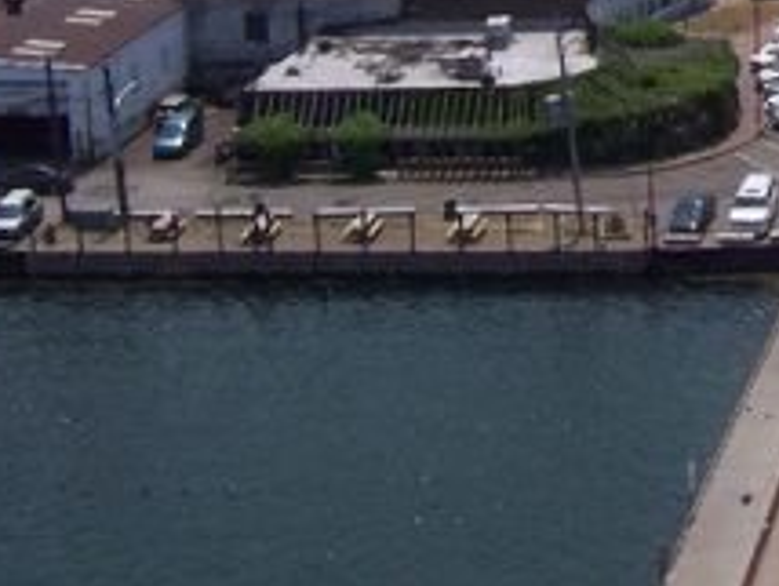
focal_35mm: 117
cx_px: 1118
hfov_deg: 15.7
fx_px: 2636
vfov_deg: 11.9
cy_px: -409
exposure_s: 1/836
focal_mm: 5.6
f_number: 5.1
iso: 80
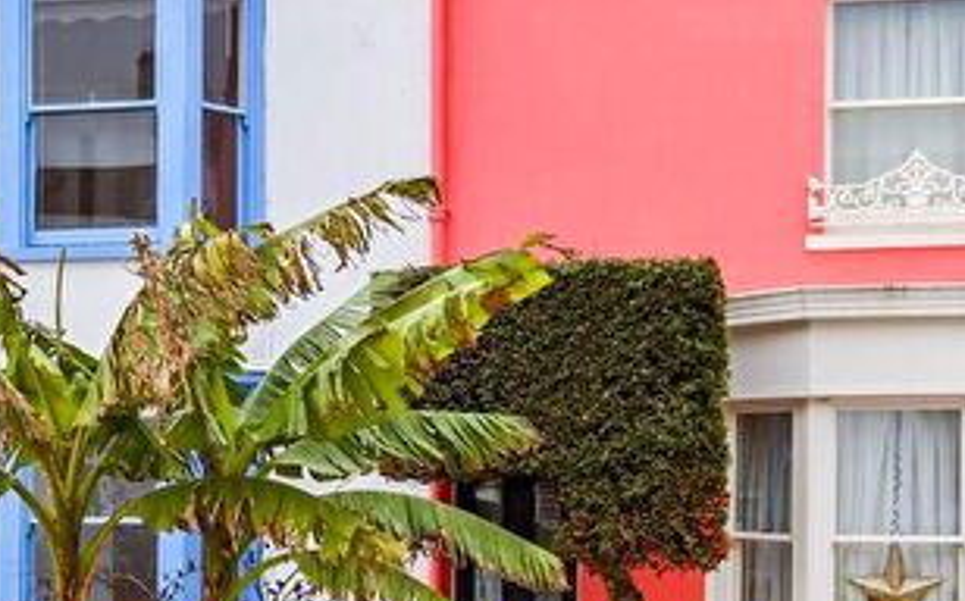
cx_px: 19
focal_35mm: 58
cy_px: 327
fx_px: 1524
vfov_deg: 22.3
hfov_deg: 32.5
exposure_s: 1/80
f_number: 8
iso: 400
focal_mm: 17
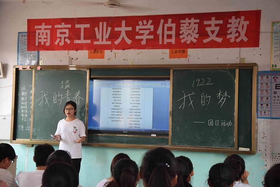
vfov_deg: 20.2
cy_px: 94
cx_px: 140
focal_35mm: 68
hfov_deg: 29.9
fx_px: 525
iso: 100
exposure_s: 1/30
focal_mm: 45
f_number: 4.8
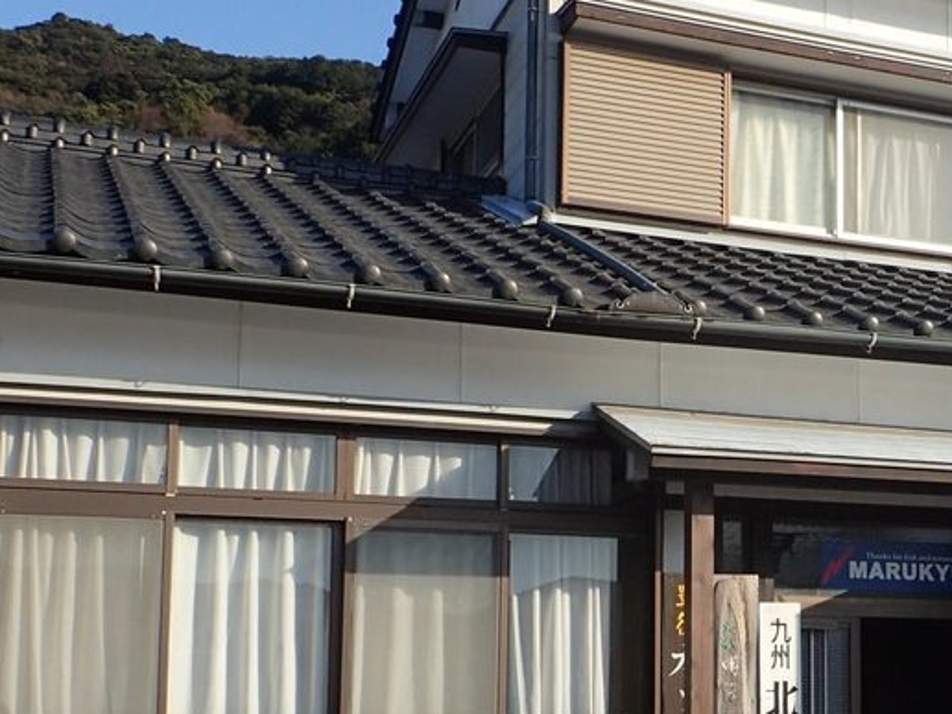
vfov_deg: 23.3
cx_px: 880
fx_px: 1705
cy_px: 559
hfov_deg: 29.7
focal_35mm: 62
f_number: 8
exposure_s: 1/160
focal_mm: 4.5
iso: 100
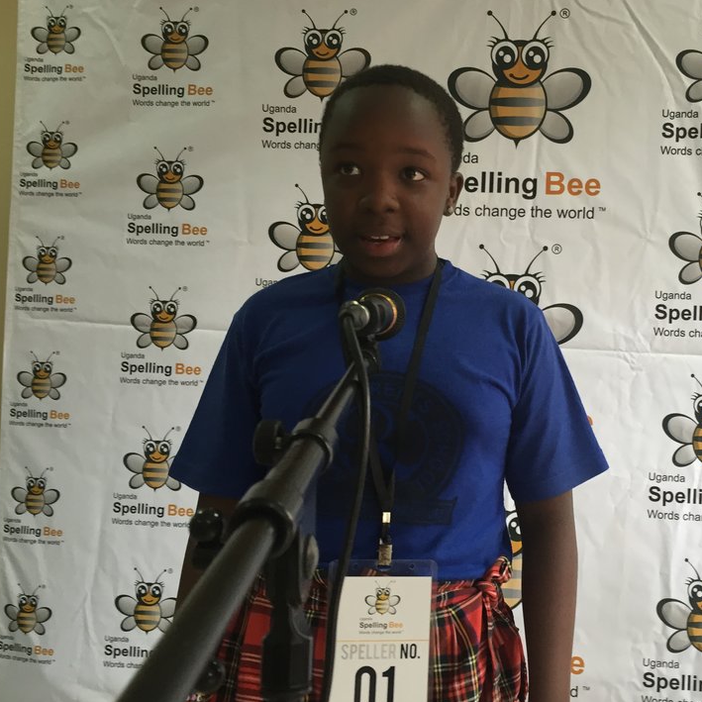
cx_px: 492
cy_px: 326
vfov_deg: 44.9
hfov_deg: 44.0
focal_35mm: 37
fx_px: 849
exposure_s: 1/33
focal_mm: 4.15
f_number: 2.2
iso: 100
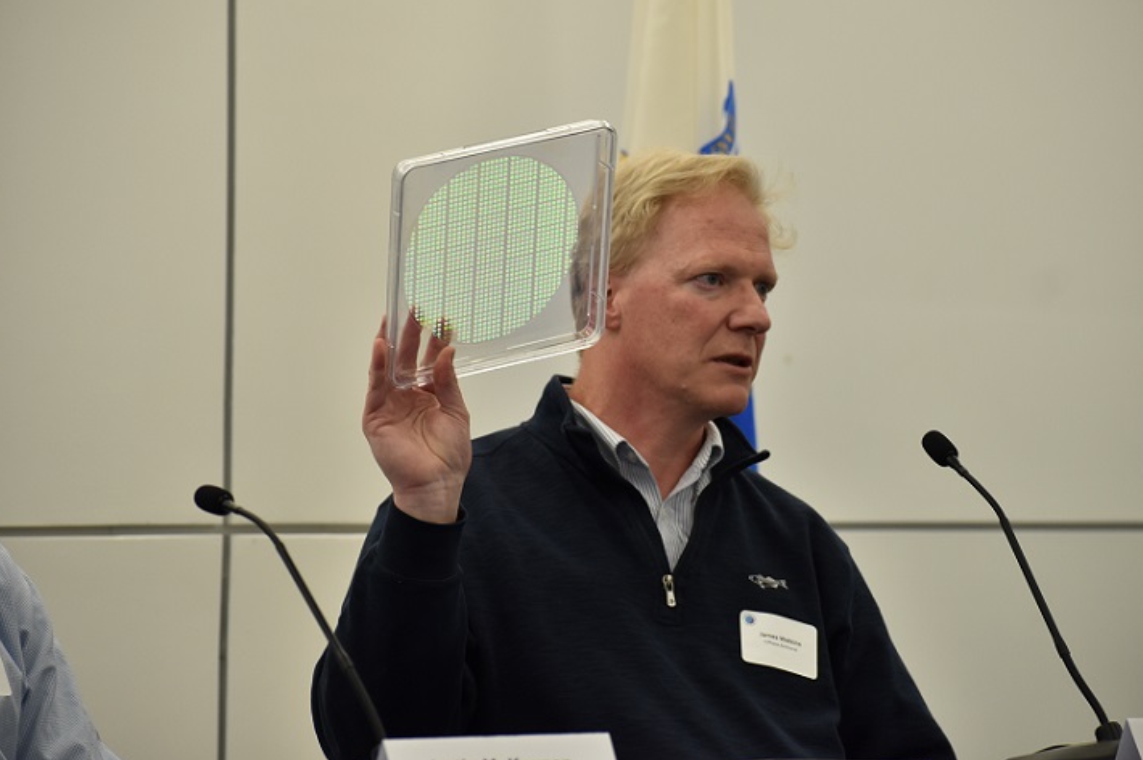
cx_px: 583
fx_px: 6534
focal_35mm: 206
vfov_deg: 6.7
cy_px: 368
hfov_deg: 10.0
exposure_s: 1/80
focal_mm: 130
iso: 800
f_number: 4.8
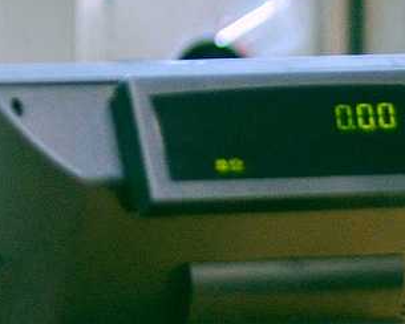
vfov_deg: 7.8
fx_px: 2361
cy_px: 64
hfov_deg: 9.2
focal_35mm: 197
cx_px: -413
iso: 640
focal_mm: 50
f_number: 1.8
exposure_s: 1/125
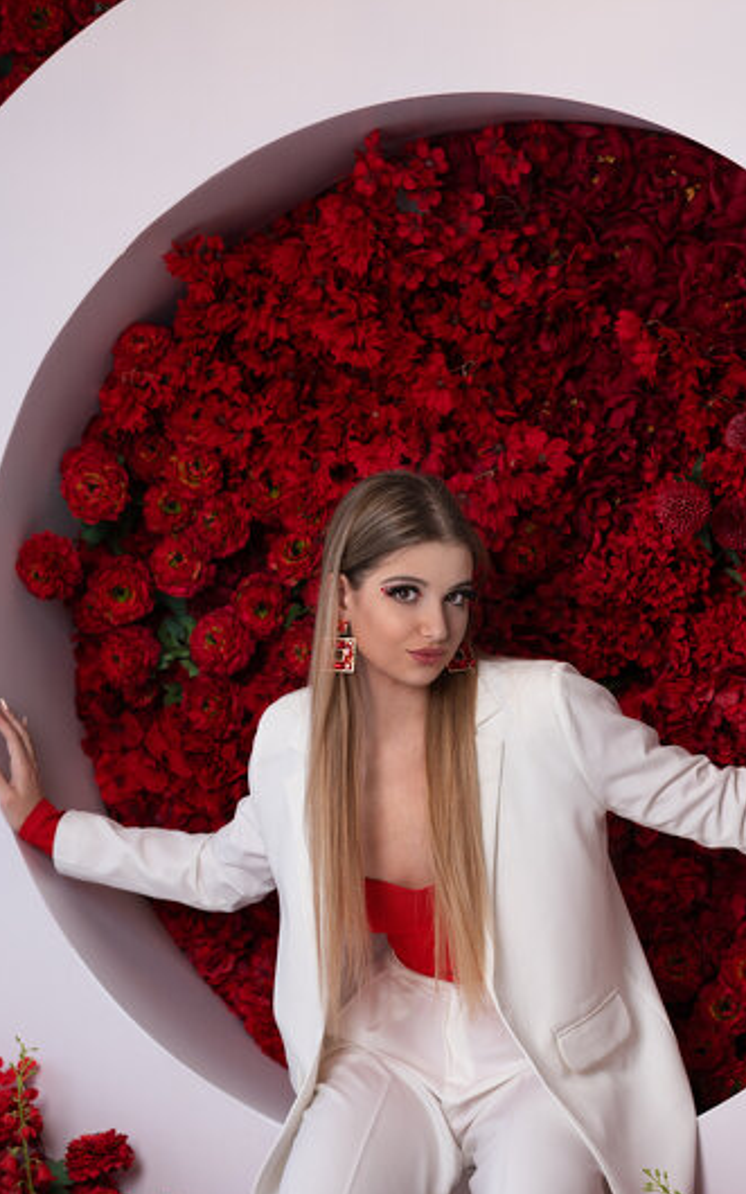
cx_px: 521
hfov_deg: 10.0
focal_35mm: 131
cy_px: 897
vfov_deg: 15.9
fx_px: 4264
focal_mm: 85
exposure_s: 1/160
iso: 200
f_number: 2.8
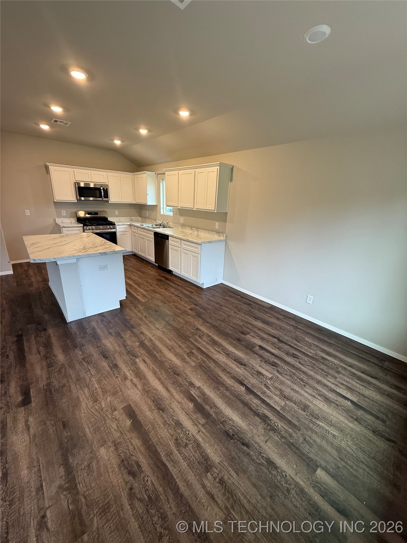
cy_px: 272
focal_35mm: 14
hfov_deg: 85.7
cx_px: 204
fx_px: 219
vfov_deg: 102.1
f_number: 2.2
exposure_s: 1/120
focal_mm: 2.22
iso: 250
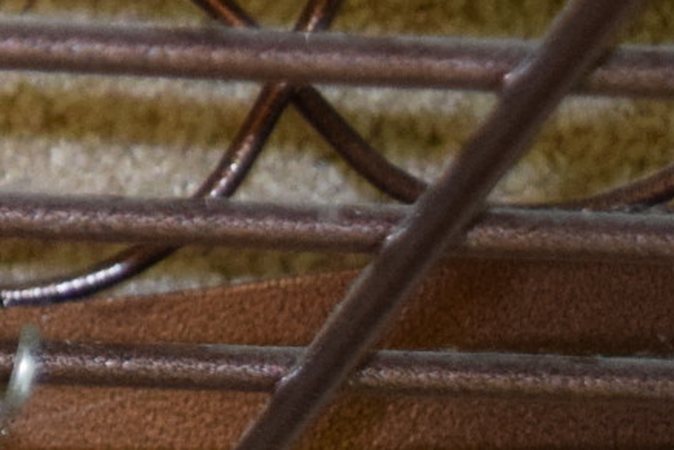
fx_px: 6733
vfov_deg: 3.8
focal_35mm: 359
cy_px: -621
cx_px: -1476
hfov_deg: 5.3
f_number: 4.5
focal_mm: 35
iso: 1800
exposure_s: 1/60
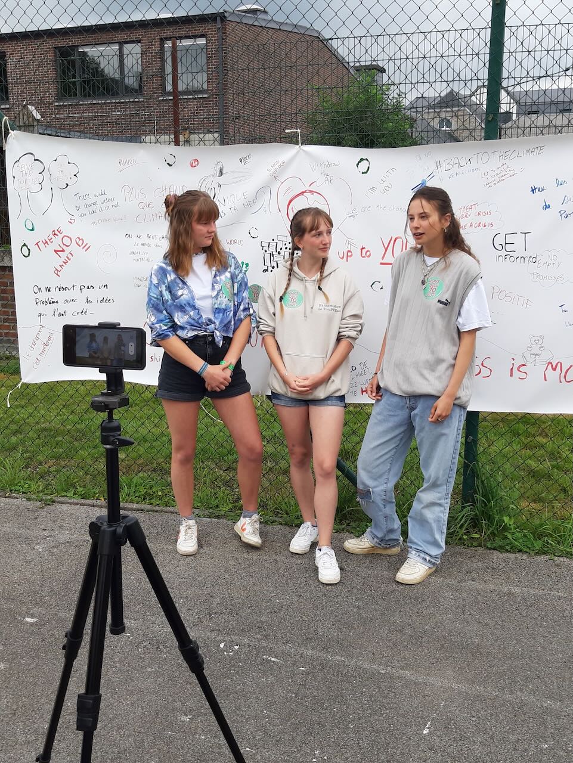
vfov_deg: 65.3
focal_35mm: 27
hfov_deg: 51.4
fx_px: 596
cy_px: 382
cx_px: 286
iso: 40
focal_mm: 3.93
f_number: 1.7
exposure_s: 1/524
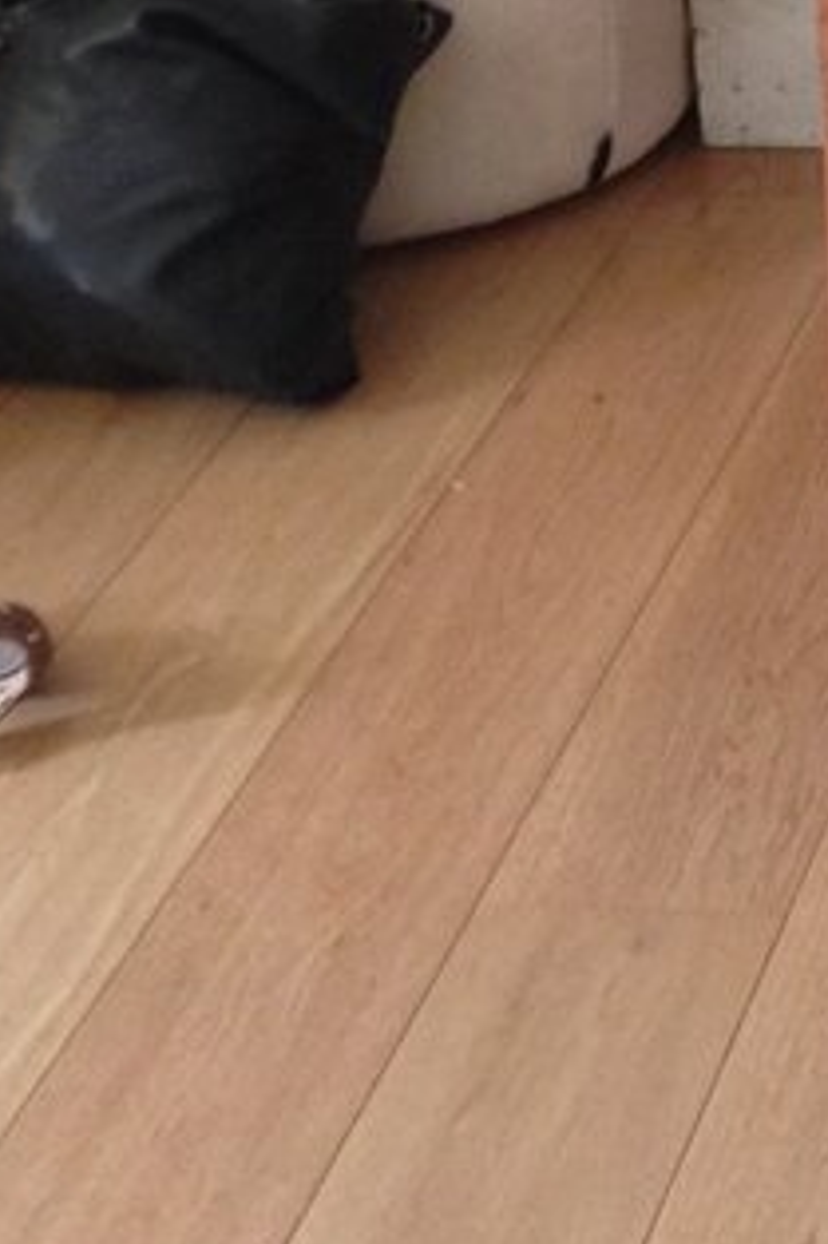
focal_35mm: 118
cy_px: -464
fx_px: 4075
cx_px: 1505
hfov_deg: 10.8
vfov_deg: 16.2
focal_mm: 4.12
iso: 160
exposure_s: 1/20
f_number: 2.4
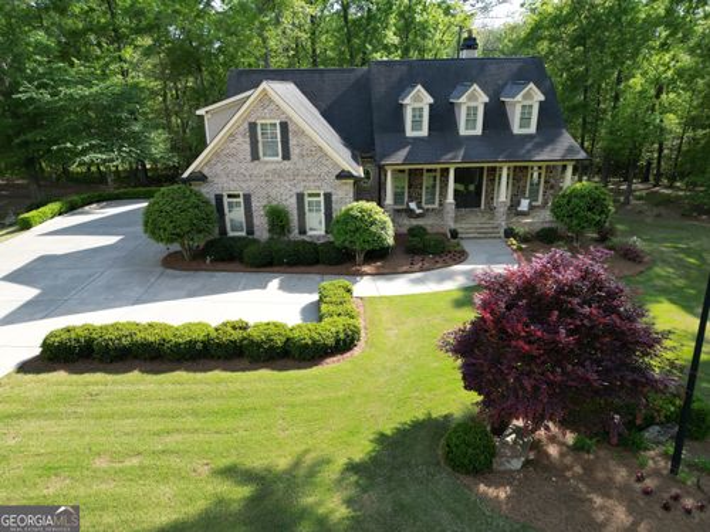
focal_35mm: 24
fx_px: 492
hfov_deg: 71.6
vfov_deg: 56.8
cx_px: 355
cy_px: 266
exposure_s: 1/725
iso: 110
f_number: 1.7
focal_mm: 6.72
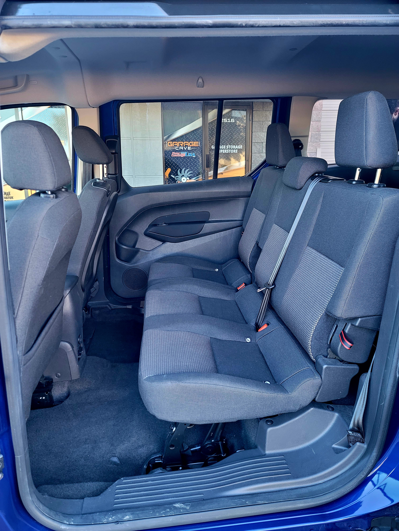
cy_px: 266
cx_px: 200
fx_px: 384
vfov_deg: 69.4
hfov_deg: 54.9
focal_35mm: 25
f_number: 1.8
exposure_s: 1/120
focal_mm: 7
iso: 320
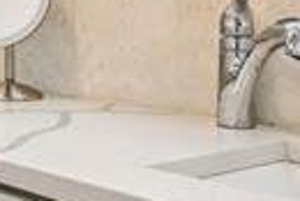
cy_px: 28
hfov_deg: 21.1
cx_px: -106
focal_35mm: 86
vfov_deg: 15.8
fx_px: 717
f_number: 8
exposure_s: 1/100
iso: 800
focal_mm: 14
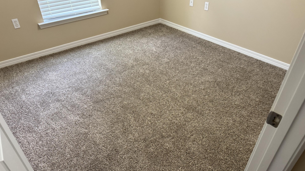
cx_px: 154
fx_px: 218
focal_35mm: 27
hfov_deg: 69.9
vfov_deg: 42.4
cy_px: 112
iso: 320
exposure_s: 1/60
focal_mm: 6.76
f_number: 1.78
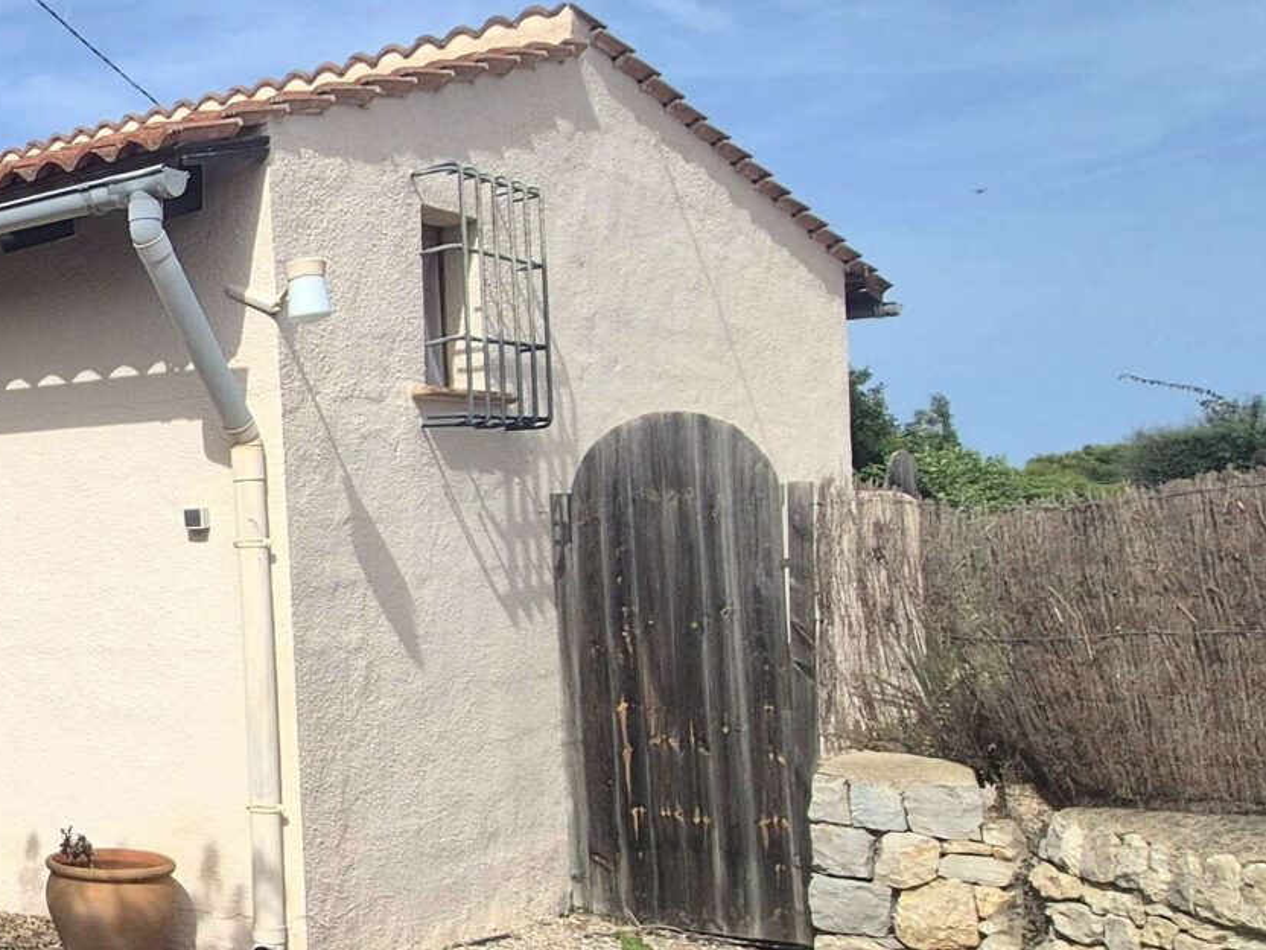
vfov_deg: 35.9
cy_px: 548
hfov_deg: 33.7
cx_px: -388
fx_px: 1463
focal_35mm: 40
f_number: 2.2
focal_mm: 2.2
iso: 50
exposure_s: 1/3333
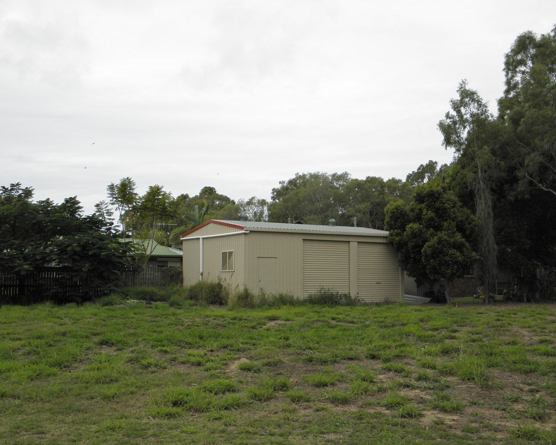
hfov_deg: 46.9
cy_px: 227
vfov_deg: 38.2
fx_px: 642
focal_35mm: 39
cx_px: 279
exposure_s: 1/320
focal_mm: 6.4
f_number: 3.7
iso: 100
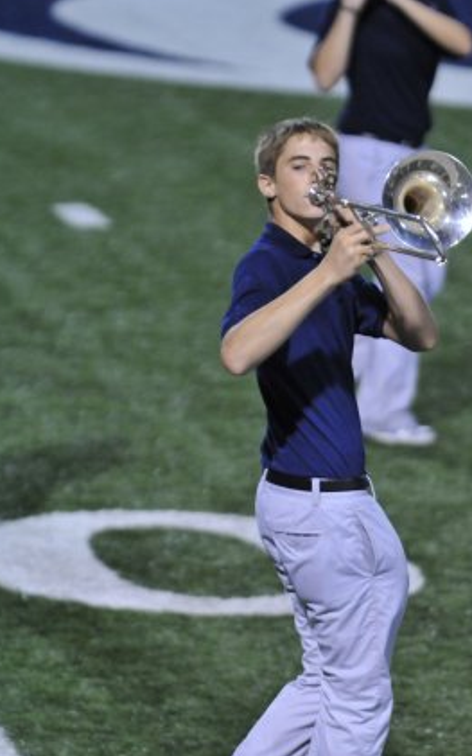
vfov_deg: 4.8
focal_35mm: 435
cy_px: 418
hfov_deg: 3.0
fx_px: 8956
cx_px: 317
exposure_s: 1/200
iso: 1600
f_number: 2.8
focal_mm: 200
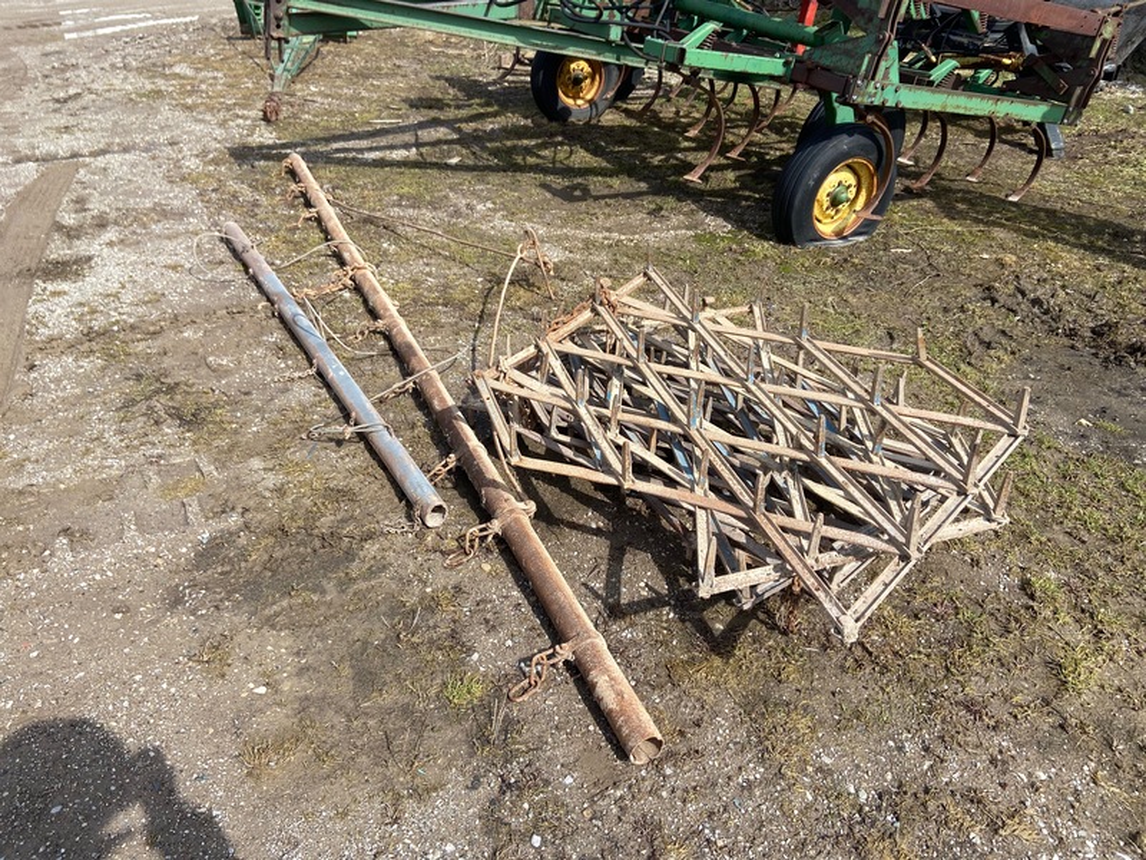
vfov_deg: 53.1
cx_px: 573
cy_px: 430
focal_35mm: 26
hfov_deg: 67.3
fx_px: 861
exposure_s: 1/1961
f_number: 1.8
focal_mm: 4.25
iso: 32
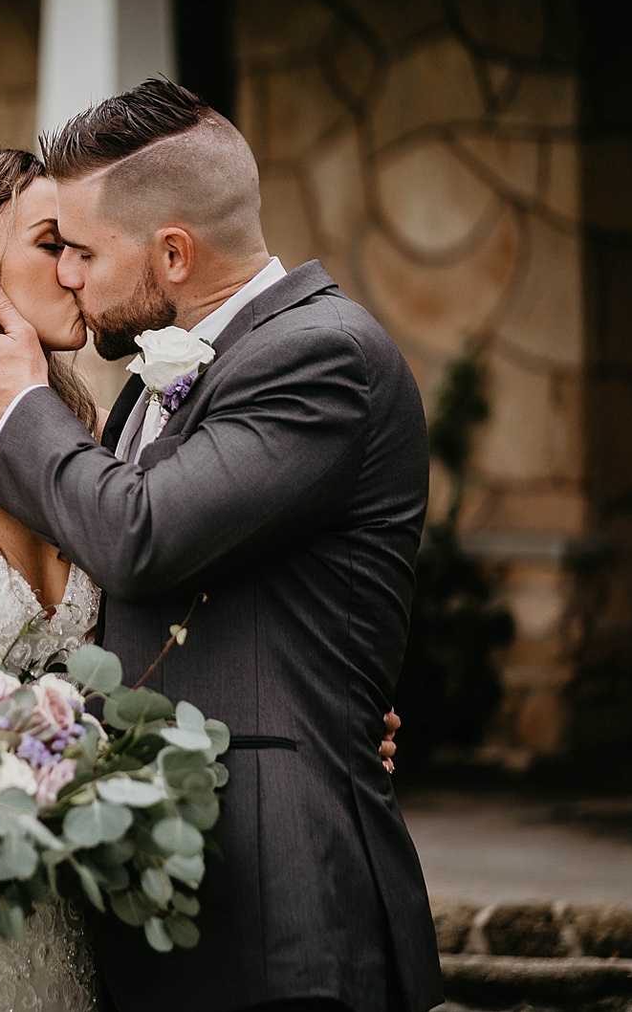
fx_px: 3611
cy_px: 503
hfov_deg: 9.9
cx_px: -122
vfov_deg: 15.9
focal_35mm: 131
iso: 320
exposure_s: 1/200
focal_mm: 85
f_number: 1.8
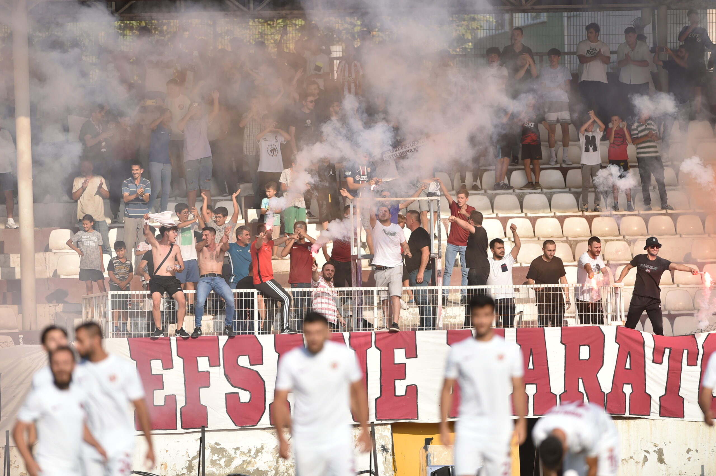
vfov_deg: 4.6
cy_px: 238
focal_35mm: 300
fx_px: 5960
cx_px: 358
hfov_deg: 6.9
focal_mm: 300
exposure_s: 1/8000
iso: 320
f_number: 2.8
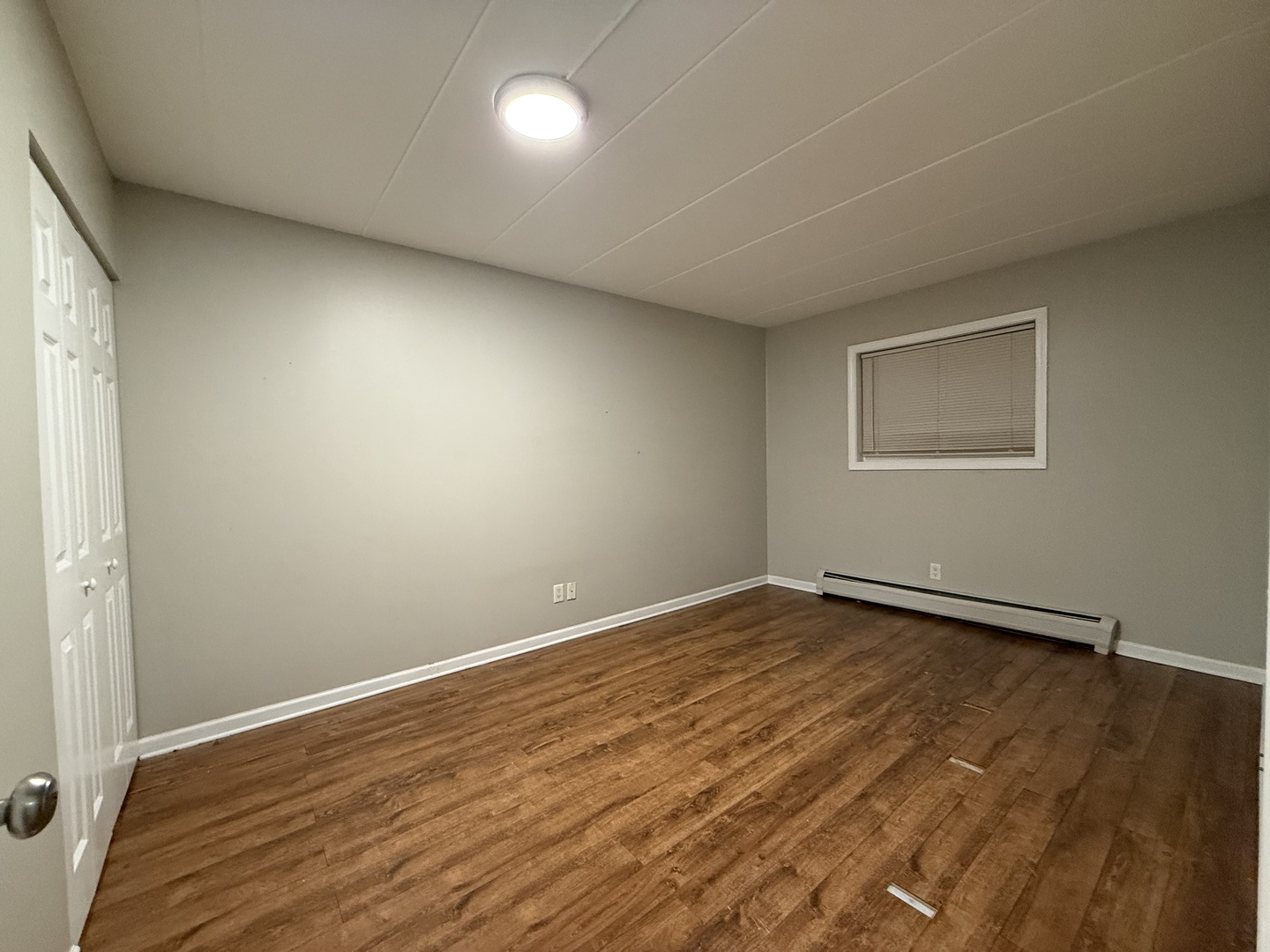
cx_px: 635
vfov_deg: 85.7
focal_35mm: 14
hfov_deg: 102.1
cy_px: 476
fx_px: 514
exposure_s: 1/60
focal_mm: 2.22
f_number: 2.2
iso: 500
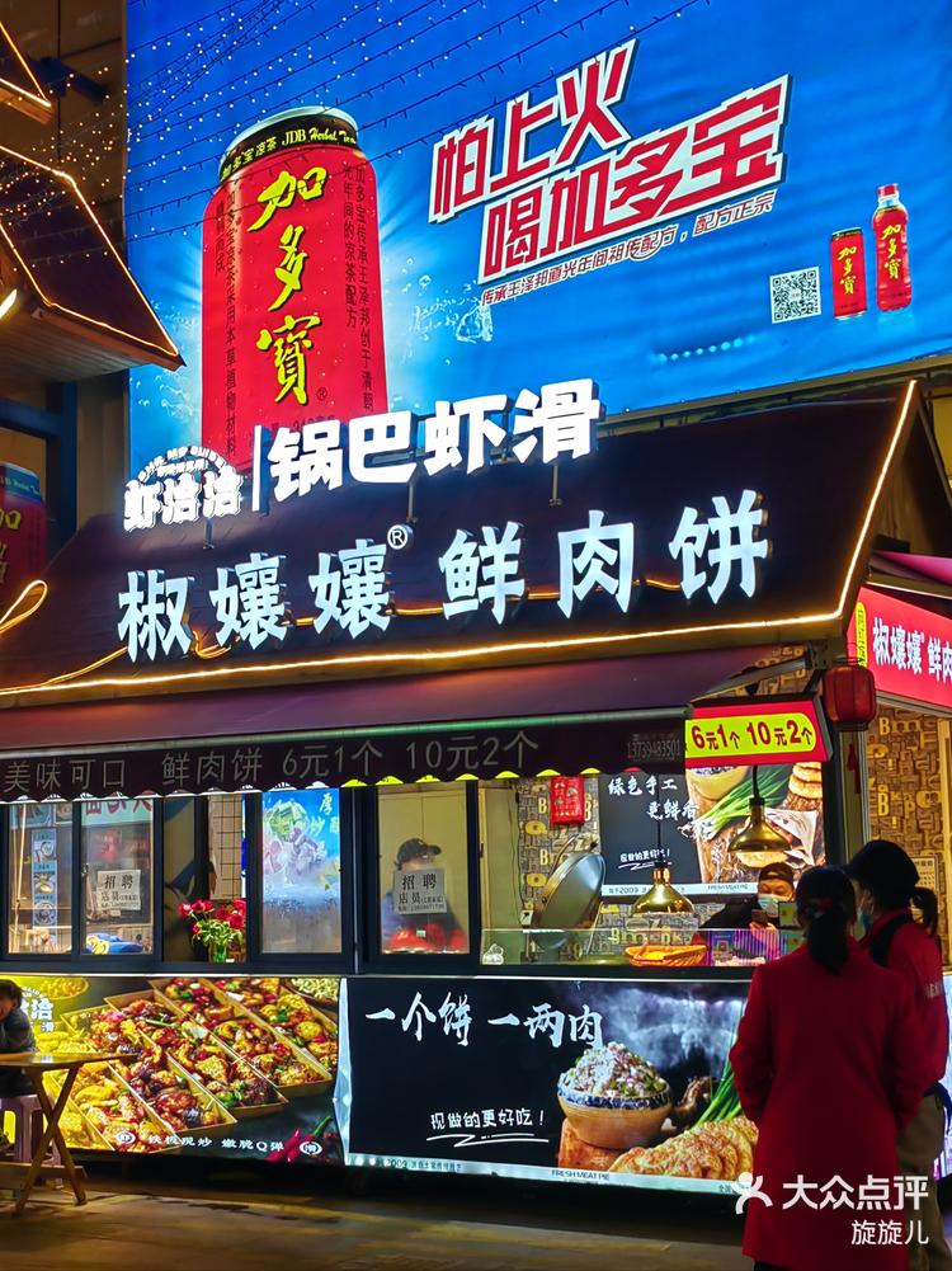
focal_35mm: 50
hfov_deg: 29.1
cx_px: 476
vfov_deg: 38.2
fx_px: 1835
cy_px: 636
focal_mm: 5.54
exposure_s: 1/143
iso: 50
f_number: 1.8
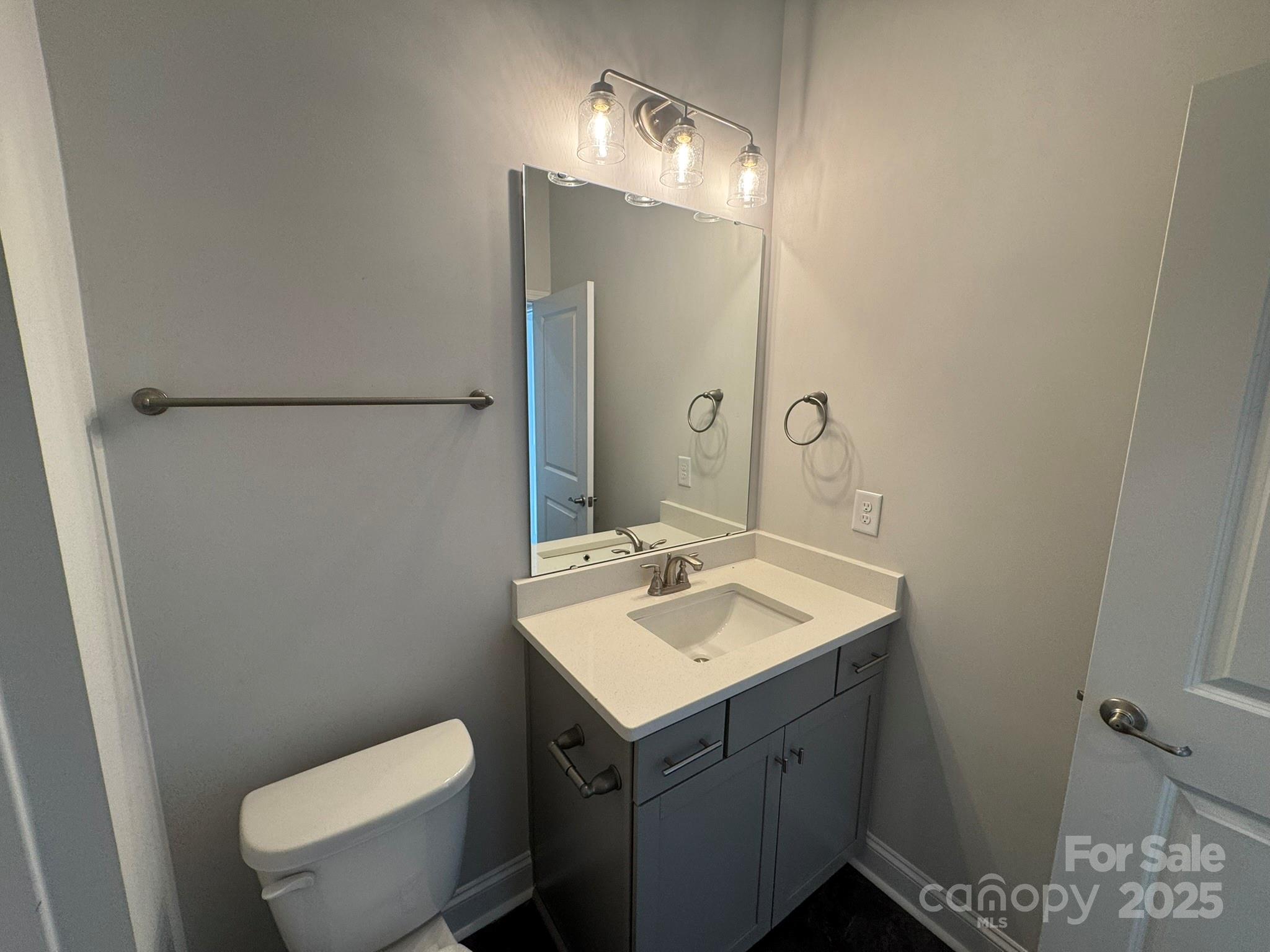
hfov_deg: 102.1
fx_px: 514
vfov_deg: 85.7
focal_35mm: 14
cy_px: 476
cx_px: 635
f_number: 2.2
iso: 125
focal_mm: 2.22
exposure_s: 1/120
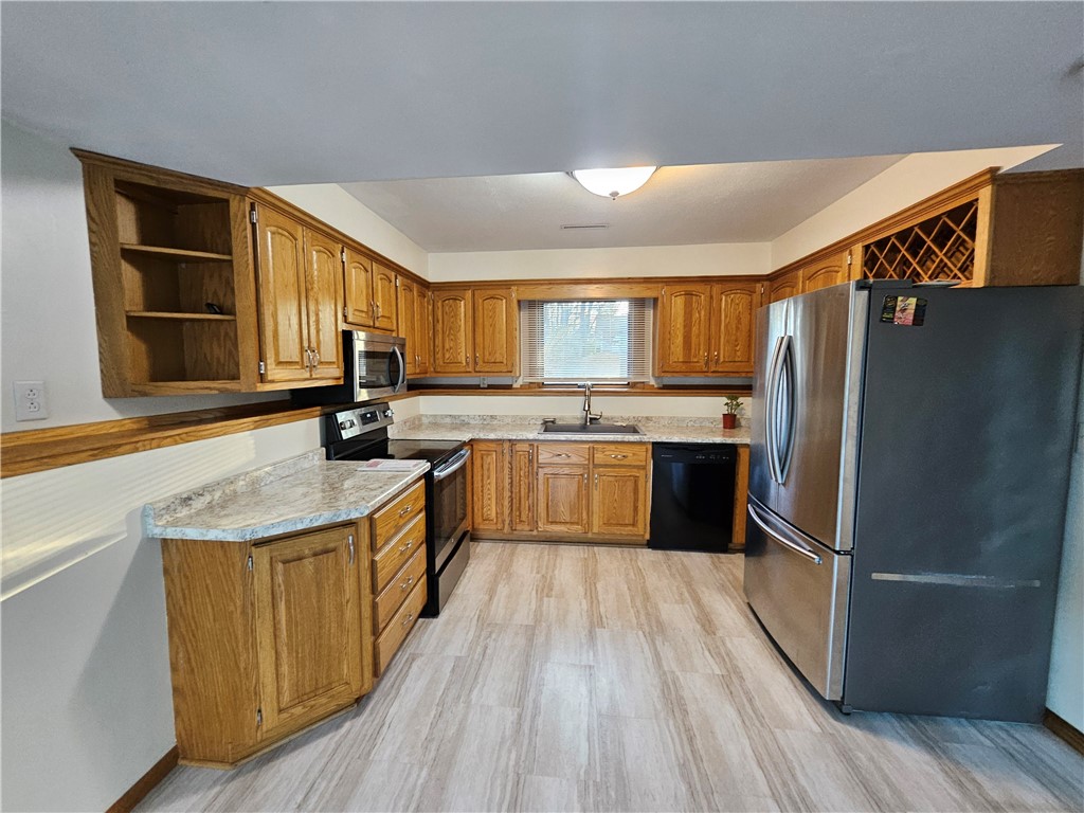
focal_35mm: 13
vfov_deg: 89.9
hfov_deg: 106.2
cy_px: 406
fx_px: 407
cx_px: 542
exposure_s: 1/30
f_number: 2.2
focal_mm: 1.74
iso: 320
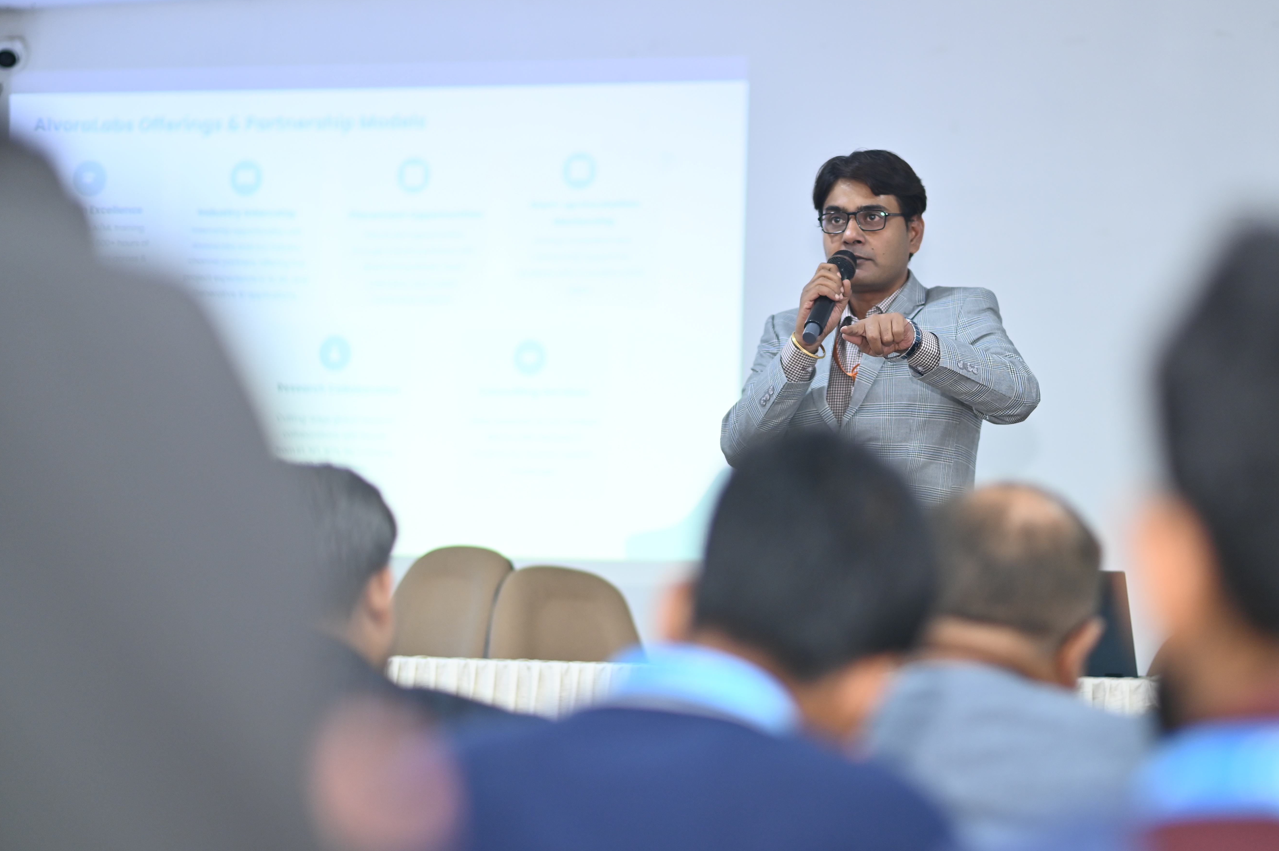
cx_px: 728
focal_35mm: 97
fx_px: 3444
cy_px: 432
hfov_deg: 21.0
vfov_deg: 14.1
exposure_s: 1/100
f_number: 2.2
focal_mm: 85
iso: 640
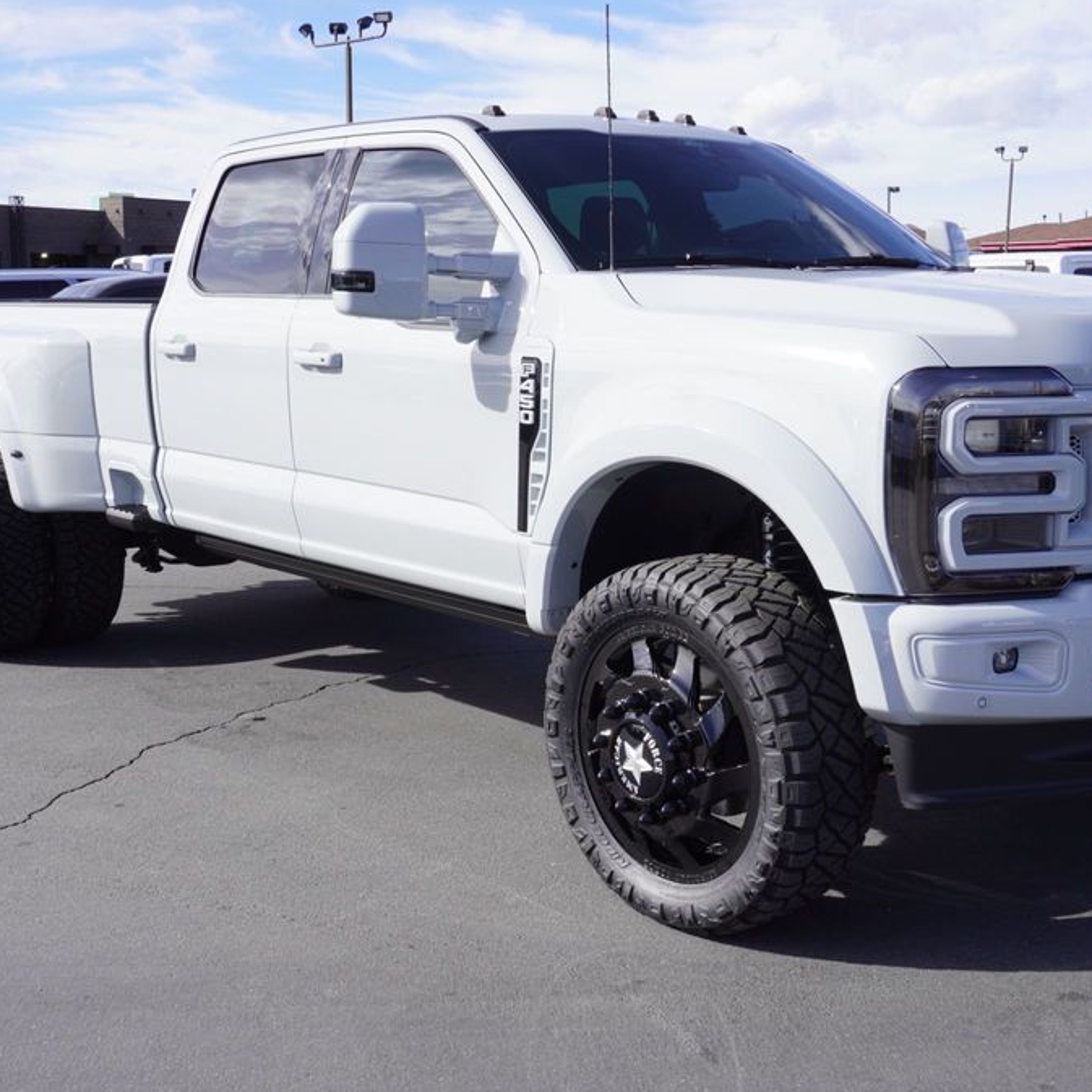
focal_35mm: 45
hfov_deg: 37.8
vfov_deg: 37.8
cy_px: 547
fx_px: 1593
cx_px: 618
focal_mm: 23
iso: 100
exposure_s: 1/125
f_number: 10
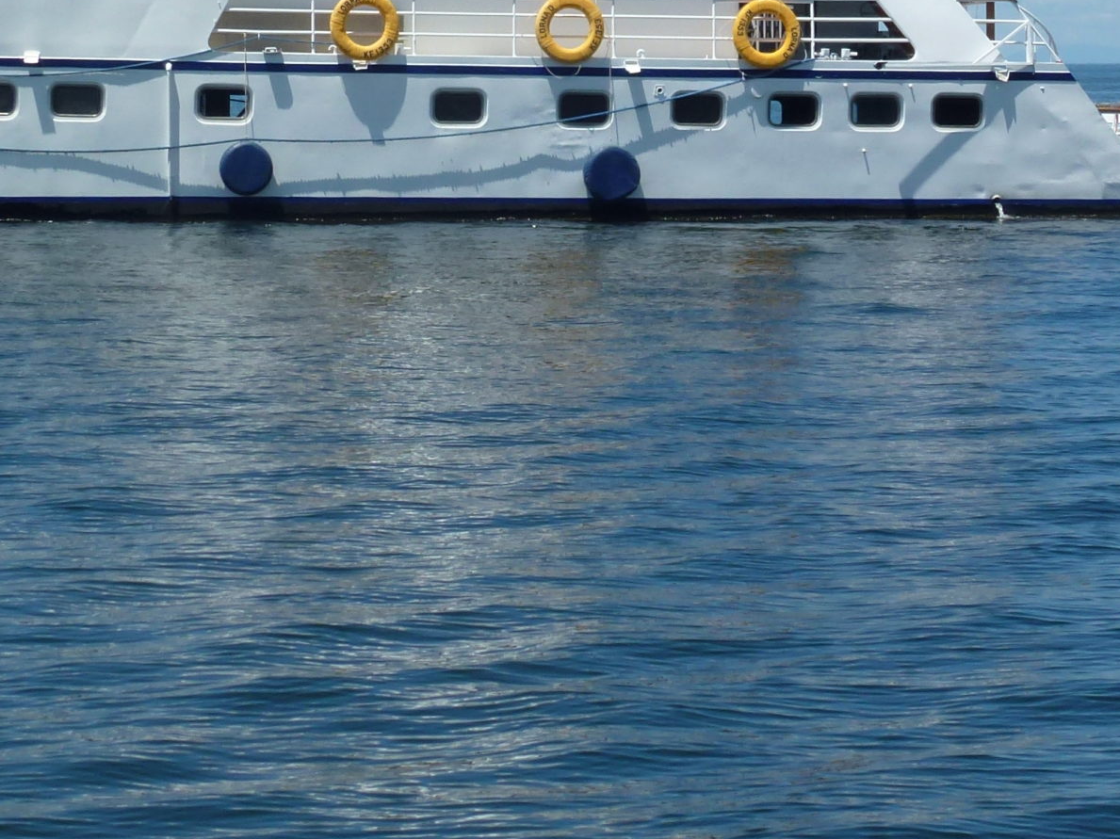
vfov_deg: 10.5
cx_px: 437
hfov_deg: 14.1
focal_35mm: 140
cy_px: 138
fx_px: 4528
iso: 100
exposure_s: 1/1000
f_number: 4.6
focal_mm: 11.7
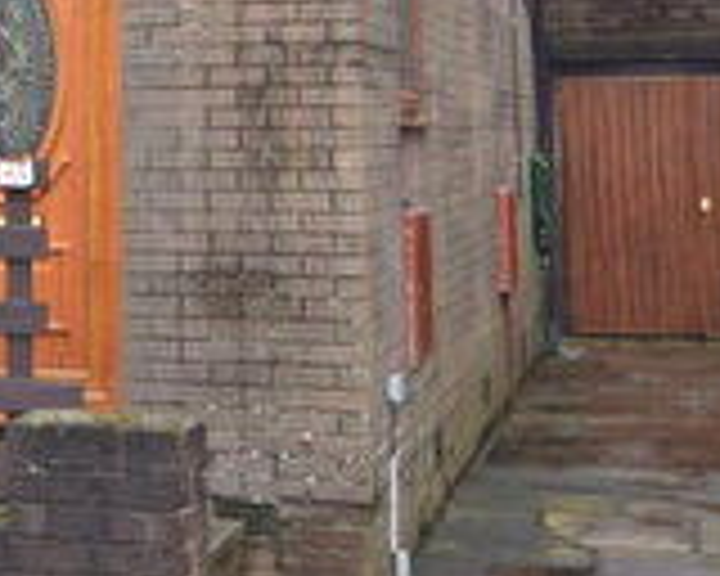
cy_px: -155
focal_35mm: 80
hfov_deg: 23.4
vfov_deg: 18.0
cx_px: 122
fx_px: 1706
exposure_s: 1/125
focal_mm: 13
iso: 180
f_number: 5.6
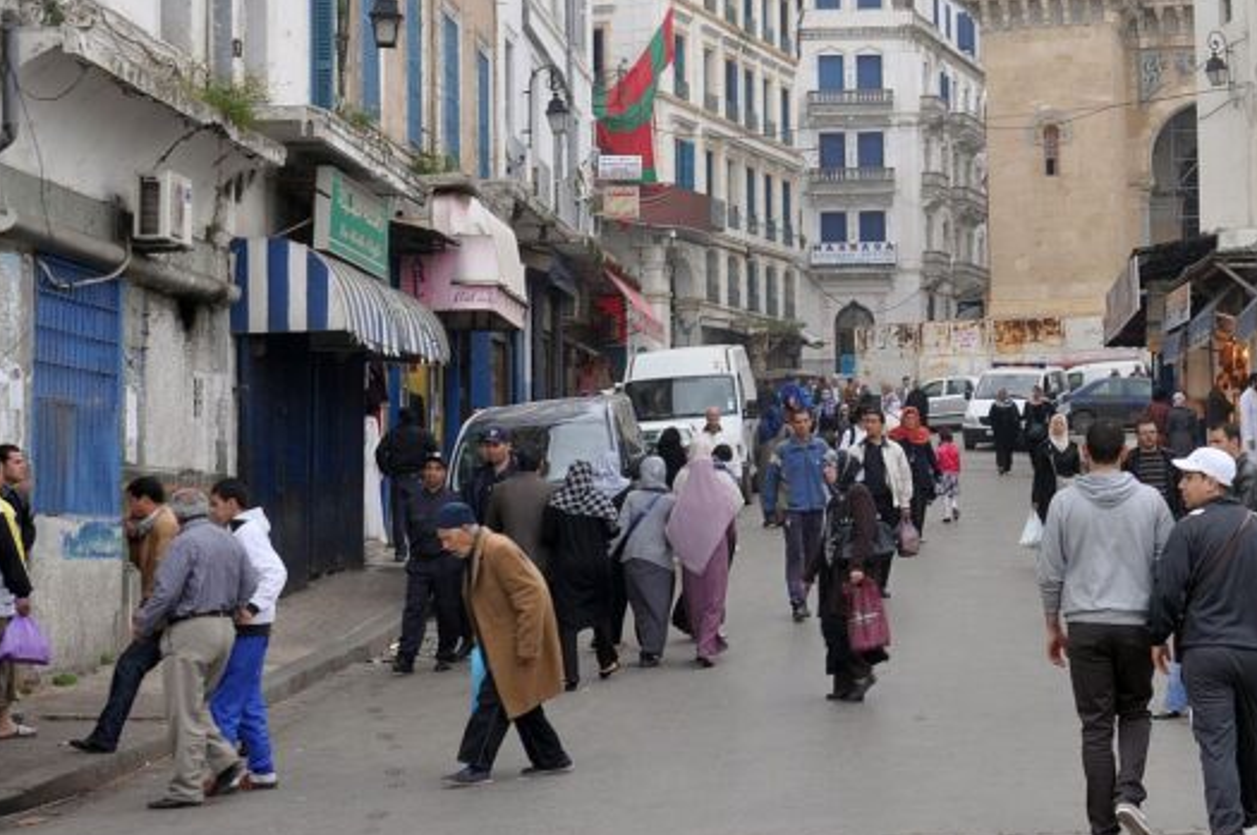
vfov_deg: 17.8
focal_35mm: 76
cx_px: 1073
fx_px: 2651
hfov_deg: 26.0
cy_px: 225
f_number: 6.3
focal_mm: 26
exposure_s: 1/160
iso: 200
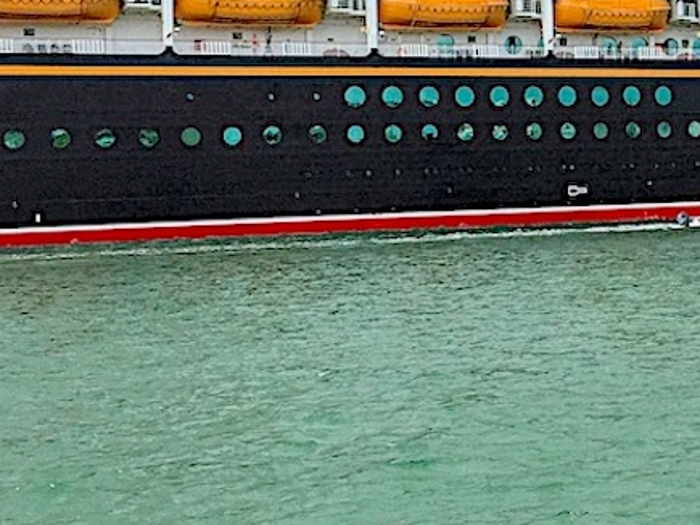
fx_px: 1617
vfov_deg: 18.3
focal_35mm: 80
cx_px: 809
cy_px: 142
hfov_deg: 22.7
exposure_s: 1/1464
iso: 32
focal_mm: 4.15
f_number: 2.2
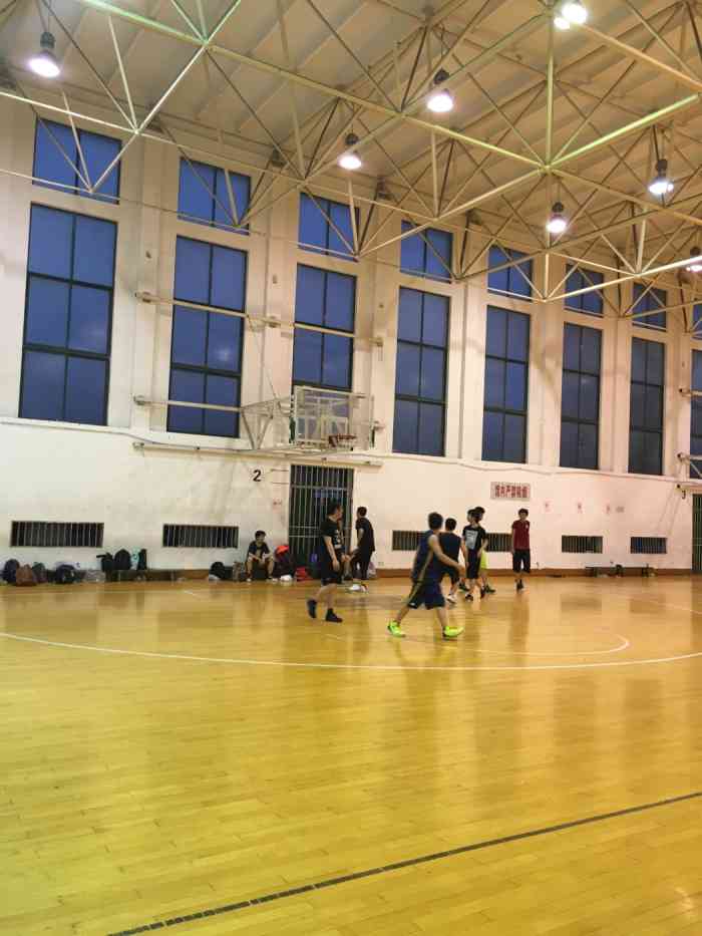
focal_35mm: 29
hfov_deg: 48.2
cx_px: 351
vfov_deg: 61.7
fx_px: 784
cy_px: 468
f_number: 2.2
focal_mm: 4.15
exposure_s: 1/33
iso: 125
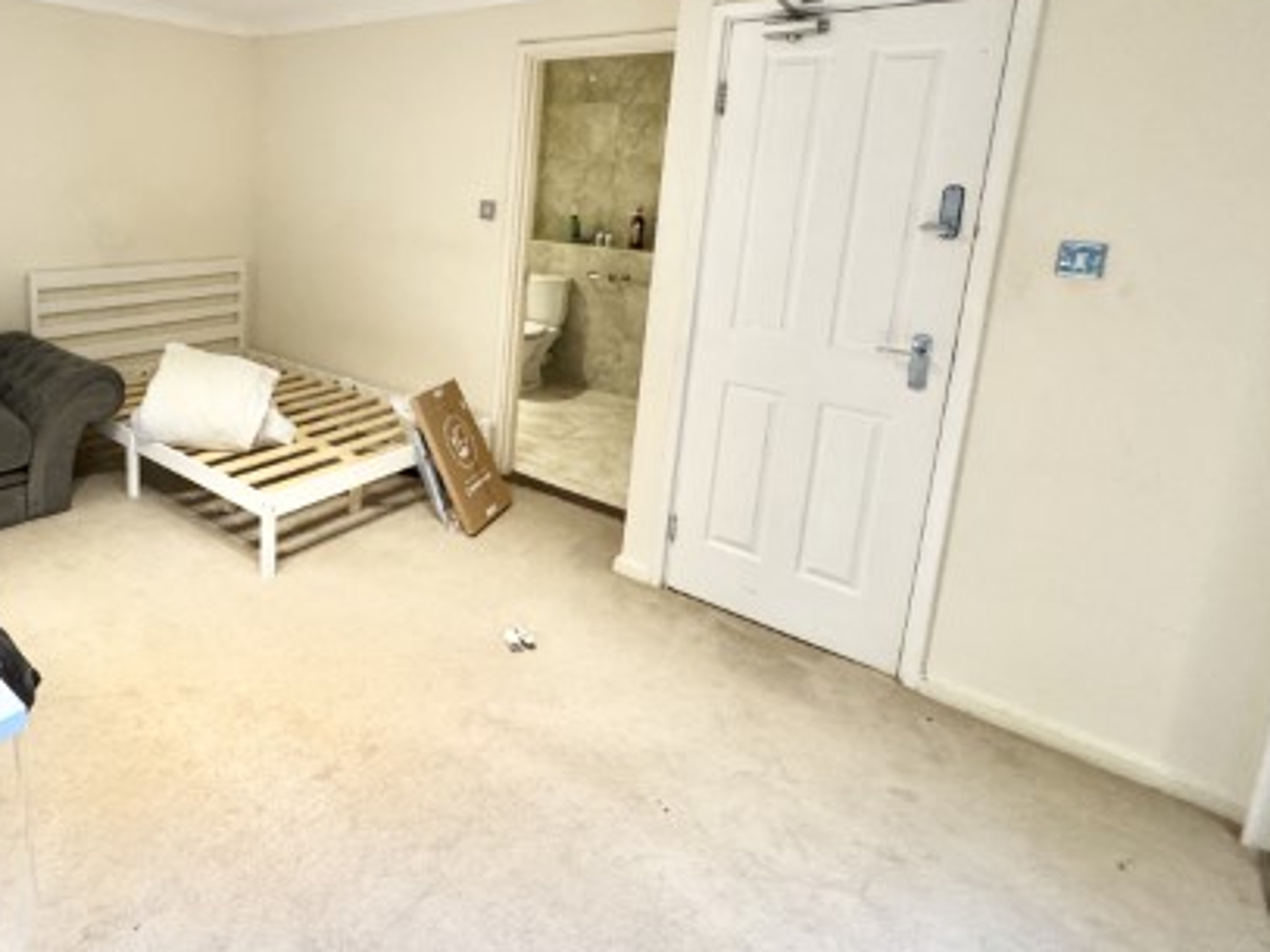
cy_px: 303
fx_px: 807
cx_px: 337
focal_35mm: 22
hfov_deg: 71.8
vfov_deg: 59.4
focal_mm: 2.22
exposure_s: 1/50
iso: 400
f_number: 2.2
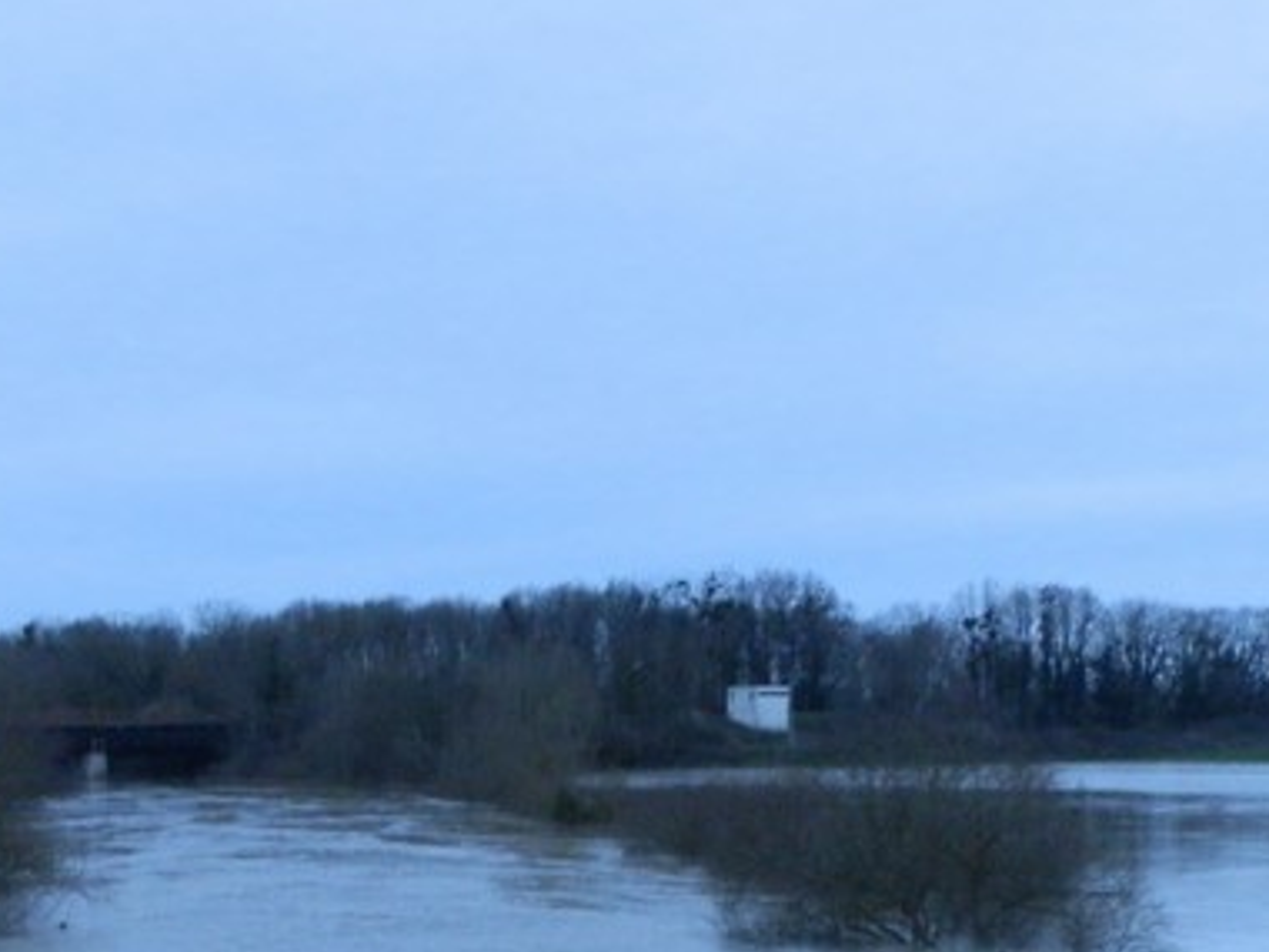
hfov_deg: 32.3
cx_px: 381
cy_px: 915
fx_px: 2163
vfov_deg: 23.9
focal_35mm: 59
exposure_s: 1/8
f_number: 3.1
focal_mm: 5
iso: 400
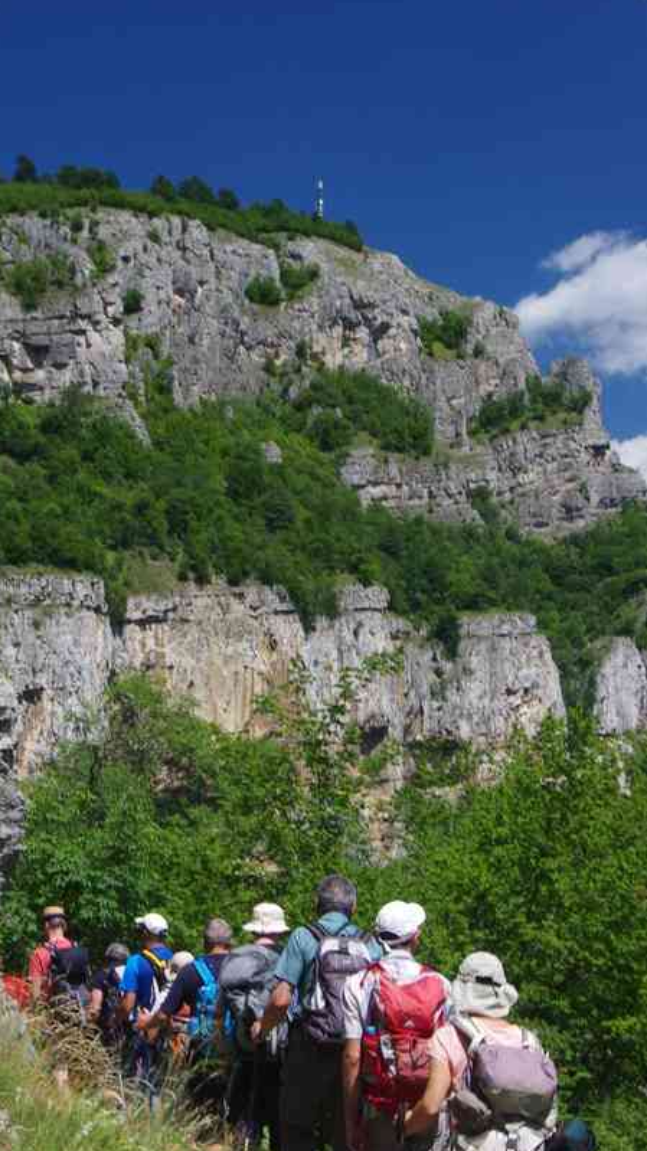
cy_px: 665
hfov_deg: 15.8
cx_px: 169
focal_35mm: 76
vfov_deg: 27.7
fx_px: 2328
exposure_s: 1/80
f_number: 11
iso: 200
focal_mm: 38.8
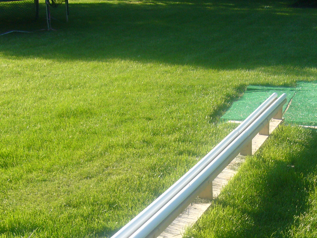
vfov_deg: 21.5
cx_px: 204
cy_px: 208
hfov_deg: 28.8
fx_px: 614
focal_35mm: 67
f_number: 5.6
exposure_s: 1/160
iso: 100
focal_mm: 5.8
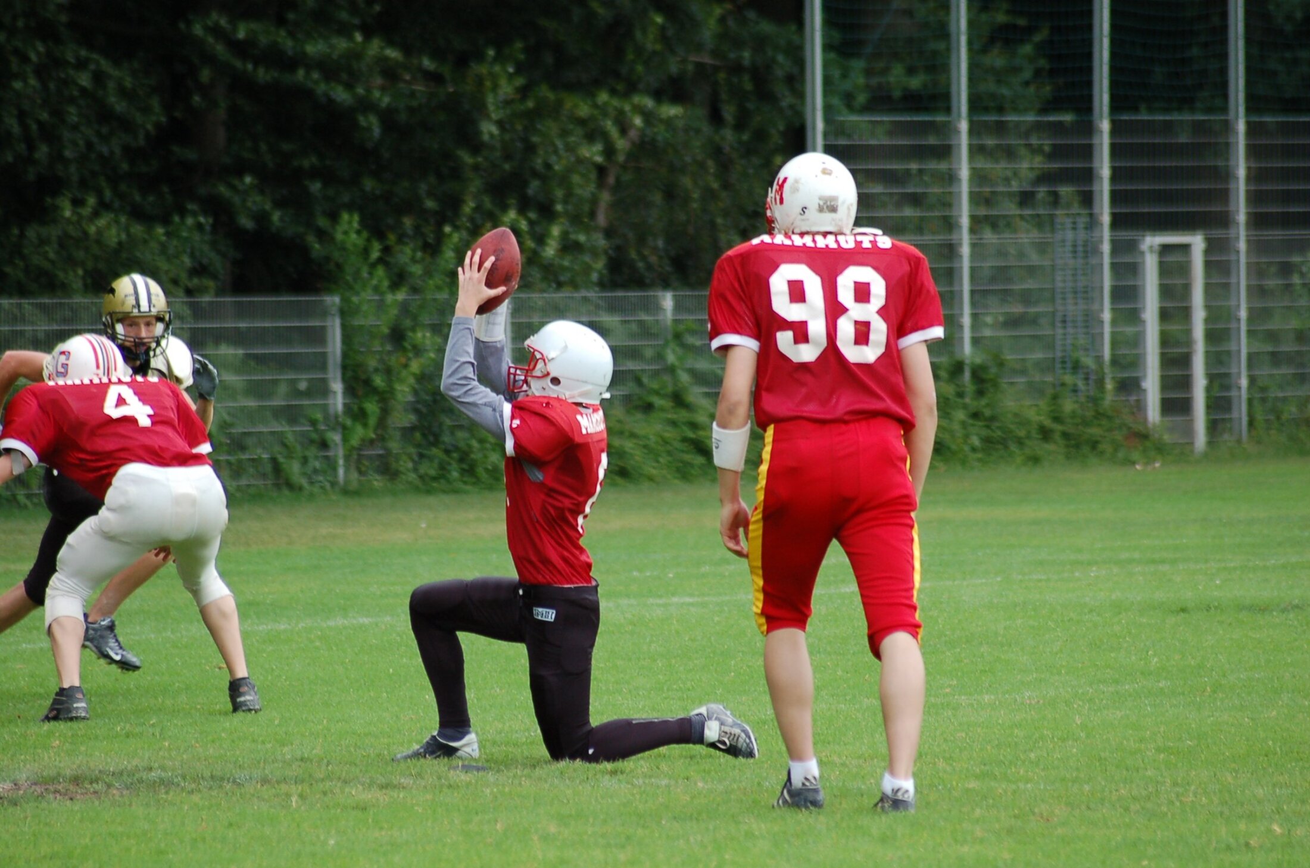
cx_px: 655
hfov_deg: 7.1
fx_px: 10624
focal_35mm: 292
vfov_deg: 4.7
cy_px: 434
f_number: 5
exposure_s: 1/640
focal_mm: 195
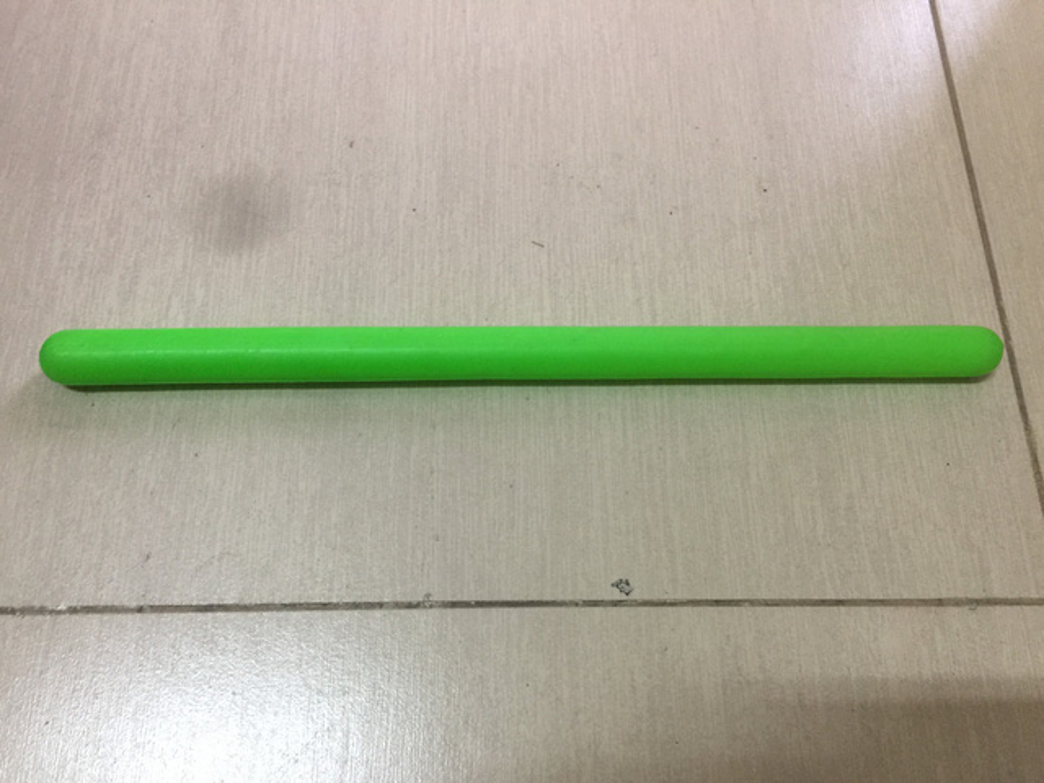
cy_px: 392
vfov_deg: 48.2
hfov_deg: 61.7
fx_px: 875
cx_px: 522
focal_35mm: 29
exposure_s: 1/17
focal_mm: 4.15
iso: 100
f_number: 2.2
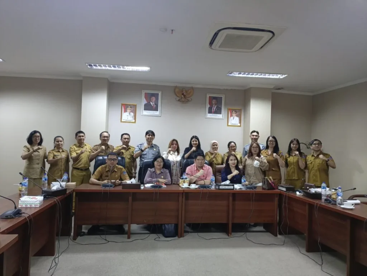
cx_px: 184
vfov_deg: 54.9
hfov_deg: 69.4
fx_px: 265
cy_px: 138
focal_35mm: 25
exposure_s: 1/33.3
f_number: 1.69
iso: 1005
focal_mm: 4.76
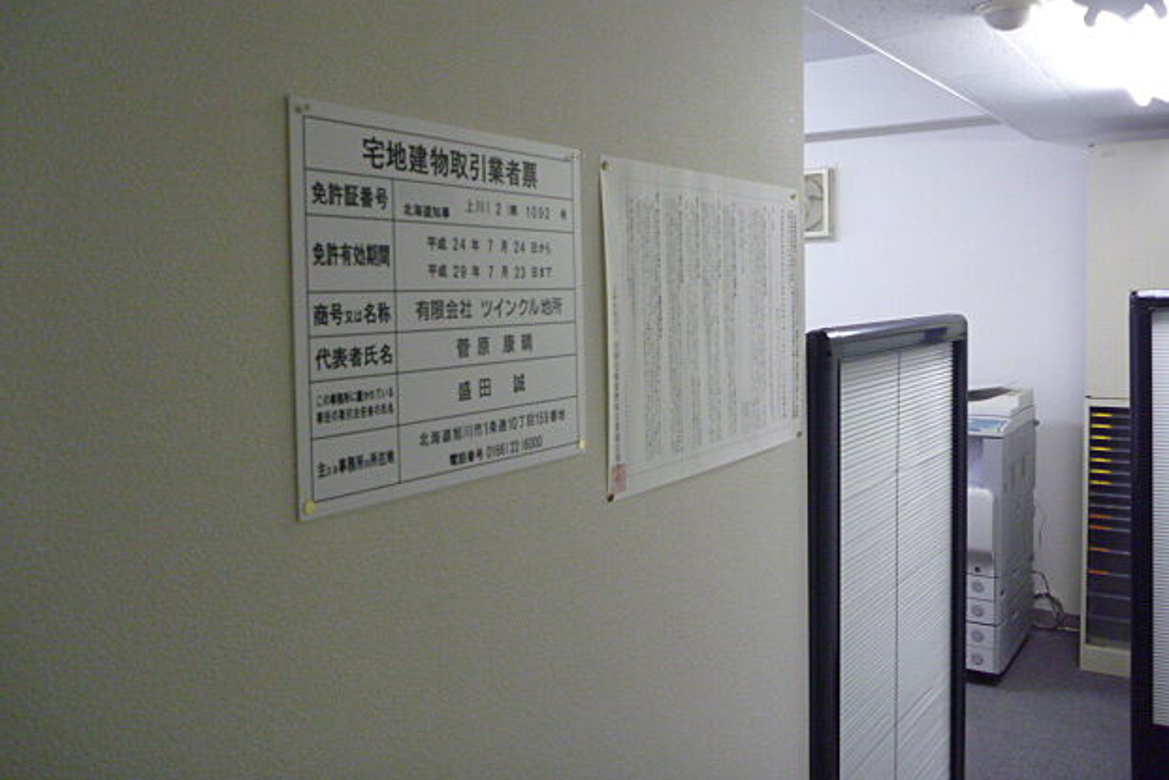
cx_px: 601
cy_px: 341
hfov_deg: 61.9
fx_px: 974
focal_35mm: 30
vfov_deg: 43.5
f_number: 3.3
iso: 320
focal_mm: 4.9
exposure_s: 1/30
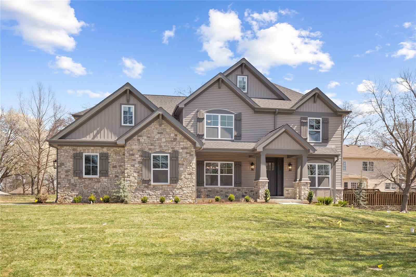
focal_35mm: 36
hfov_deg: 53.1
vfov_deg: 36.9
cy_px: 138
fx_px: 416
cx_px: 208
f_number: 8
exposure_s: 1/640
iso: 400
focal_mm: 18
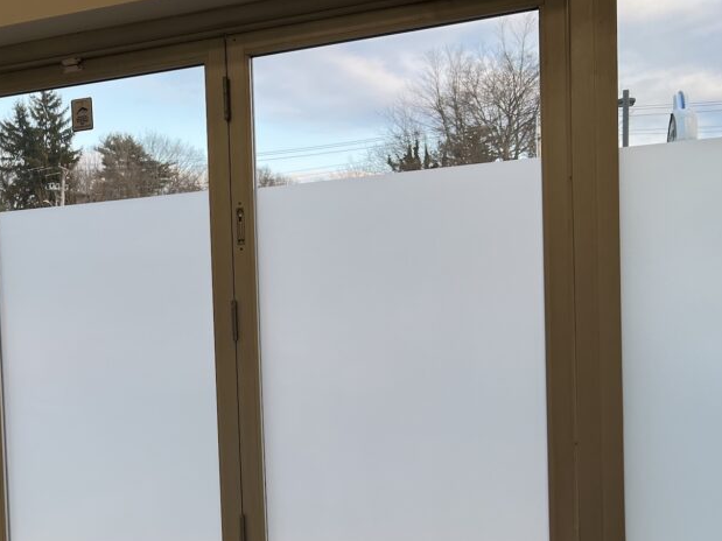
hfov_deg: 42.5
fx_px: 897
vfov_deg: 33.2
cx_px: 180
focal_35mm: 43
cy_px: 368
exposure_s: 1/204
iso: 40
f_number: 1.5
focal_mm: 5.7
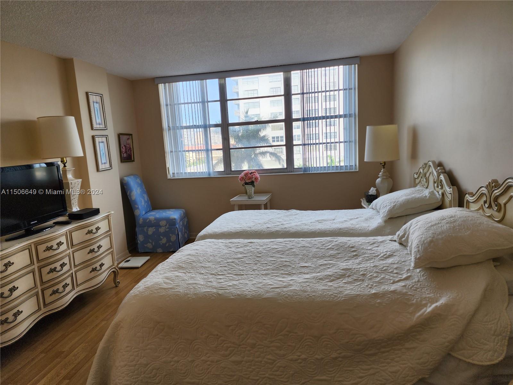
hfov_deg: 73.9
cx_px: 256
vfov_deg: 58.9
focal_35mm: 23
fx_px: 341
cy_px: 192
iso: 25
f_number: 1.8
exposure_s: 1/180
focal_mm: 6.4
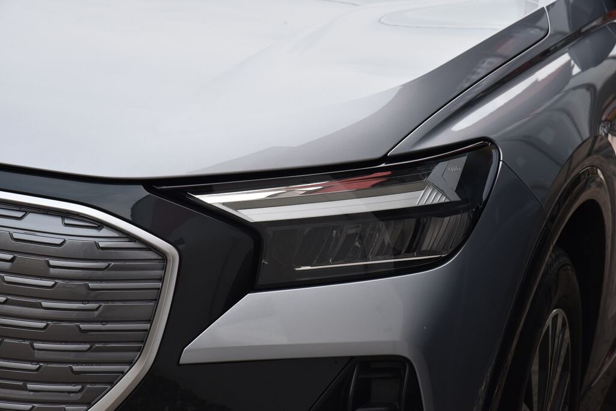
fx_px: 2054
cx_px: 308
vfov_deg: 11.4
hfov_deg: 17.1
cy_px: 206
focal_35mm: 120
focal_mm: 120
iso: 500
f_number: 9
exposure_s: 1/320
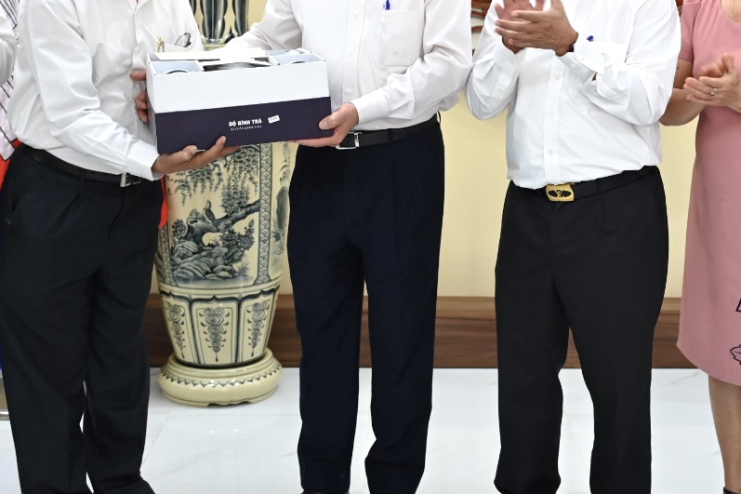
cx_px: 474
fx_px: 1276
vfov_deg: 21.6
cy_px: 99
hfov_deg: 32.2
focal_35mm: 62
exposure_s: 1/50
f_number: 4
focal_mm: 30.5
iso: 1100
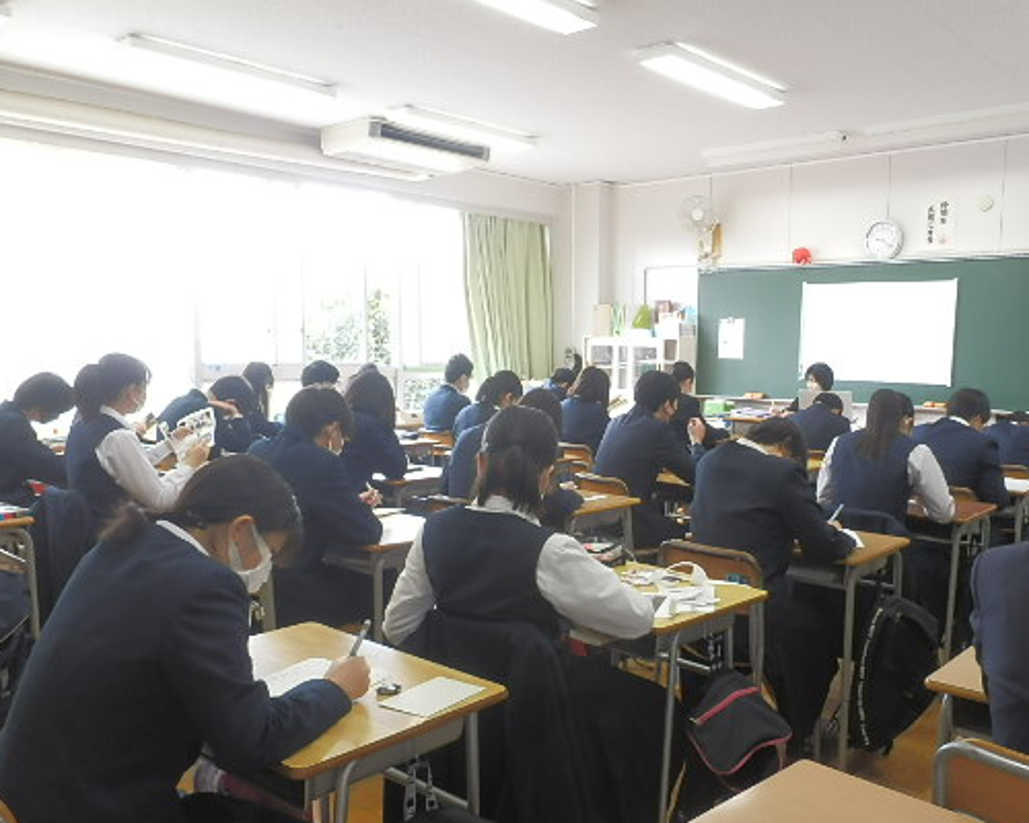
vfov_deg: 48.3
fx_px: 914
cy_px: 475
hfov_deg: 58.0
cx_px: 646
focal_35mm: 30
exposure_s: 1/30
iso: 80
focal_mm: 4.2
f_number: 3
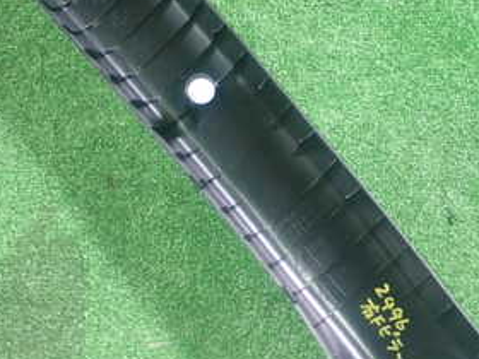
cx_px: 311
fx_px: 1218
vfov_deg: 16.8
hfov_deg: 22.2
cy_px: 152
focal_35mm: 88
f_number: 2.8
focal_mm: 7.31
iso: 320
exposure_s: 1/40
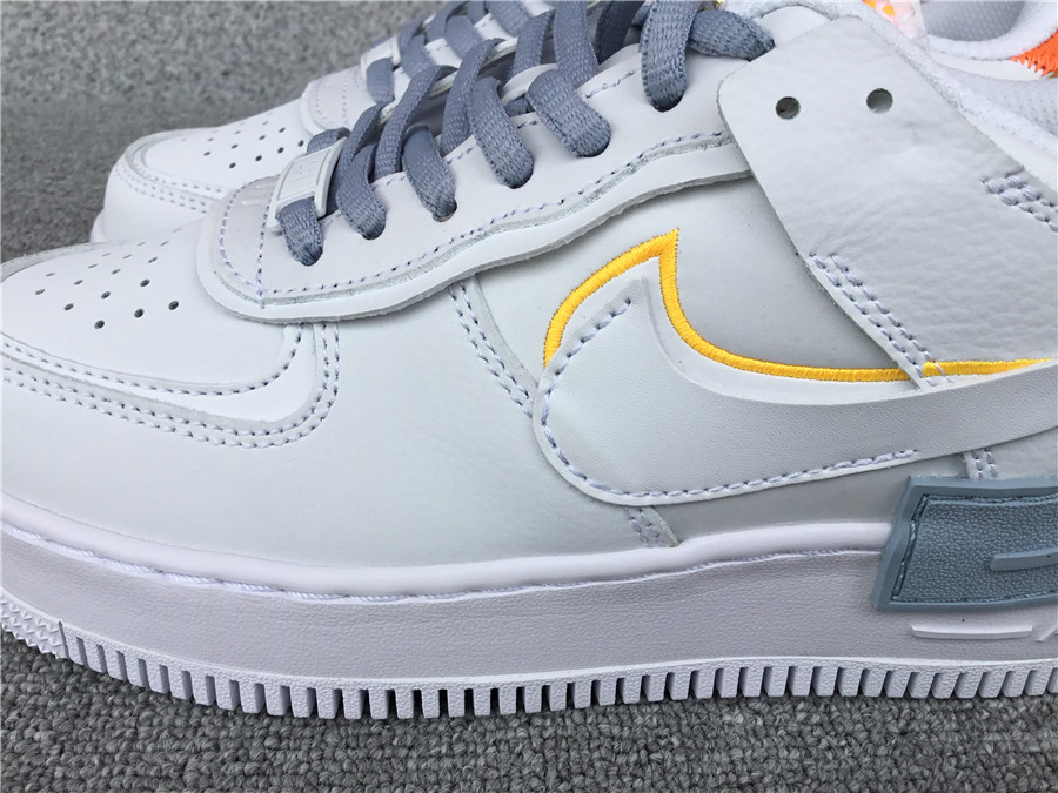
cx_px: 529
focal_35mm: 31
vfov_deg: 45.4
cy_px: 396
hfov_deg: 58.4
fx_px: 947
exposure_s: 1/708
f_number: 2.4
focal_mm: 3.3
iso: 25
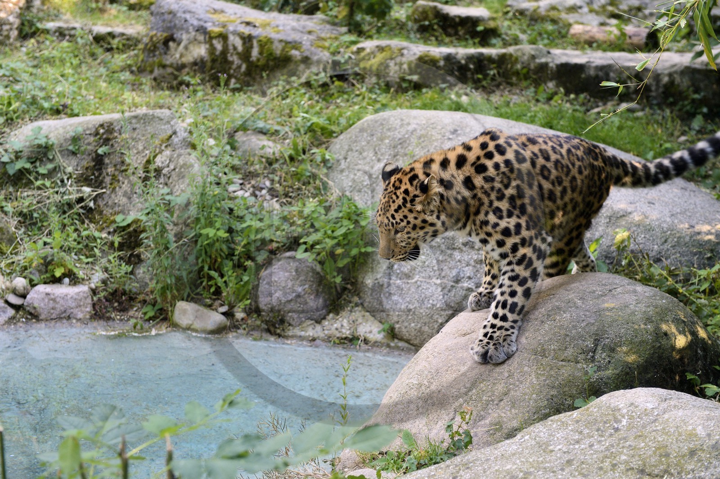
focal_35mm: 60
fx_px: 1199
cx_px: 360
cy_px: 240
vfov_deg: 22.6
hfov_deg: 33.4
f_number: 4
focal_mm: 60
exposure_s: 1/320
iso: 800
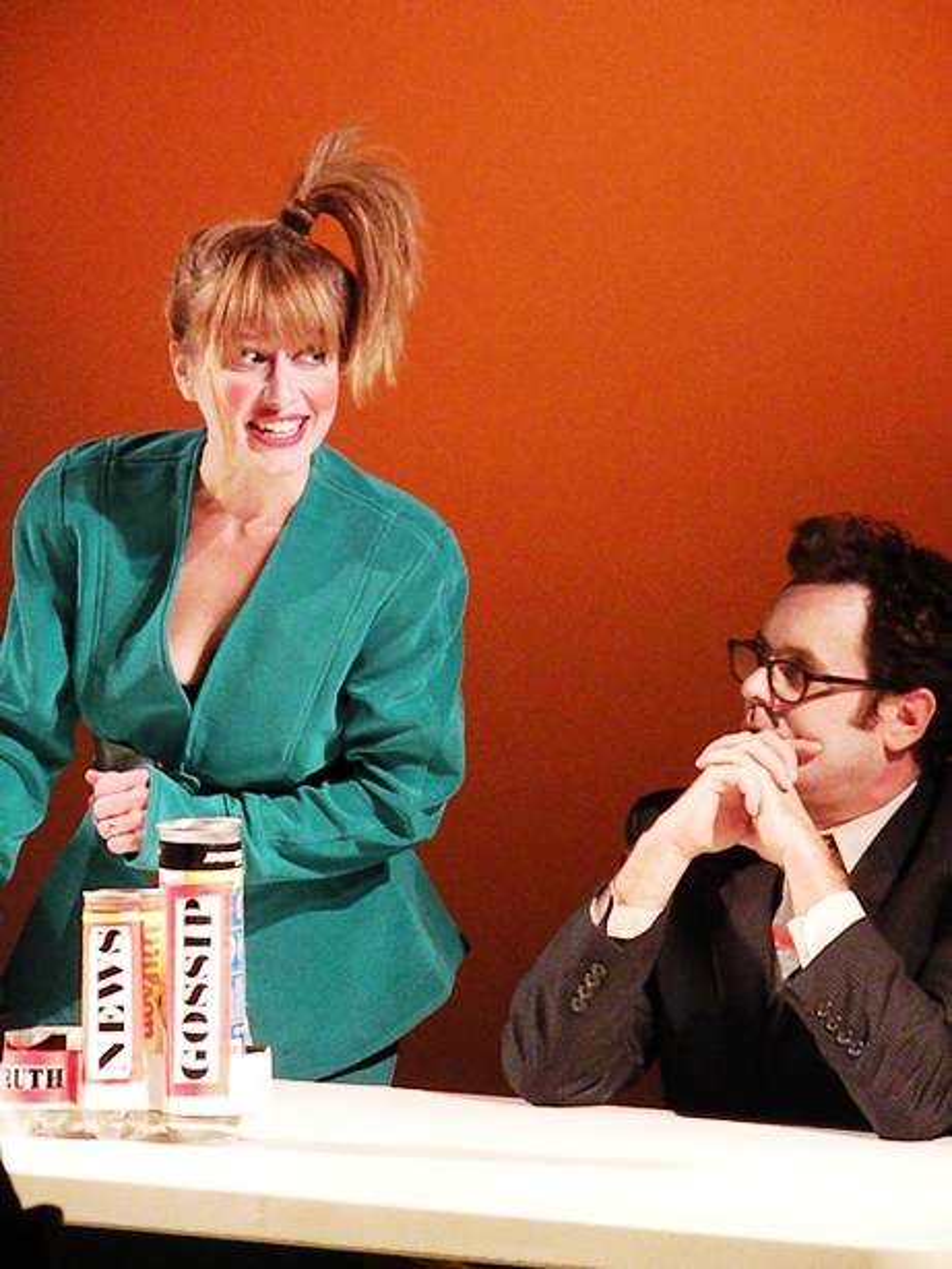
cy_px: 634
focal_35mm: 208
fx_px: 7622
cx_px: 476
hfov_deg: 7.1
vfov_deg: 9.5
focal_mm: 36.9
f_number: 4.5
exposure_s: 1/49.3
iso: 1600
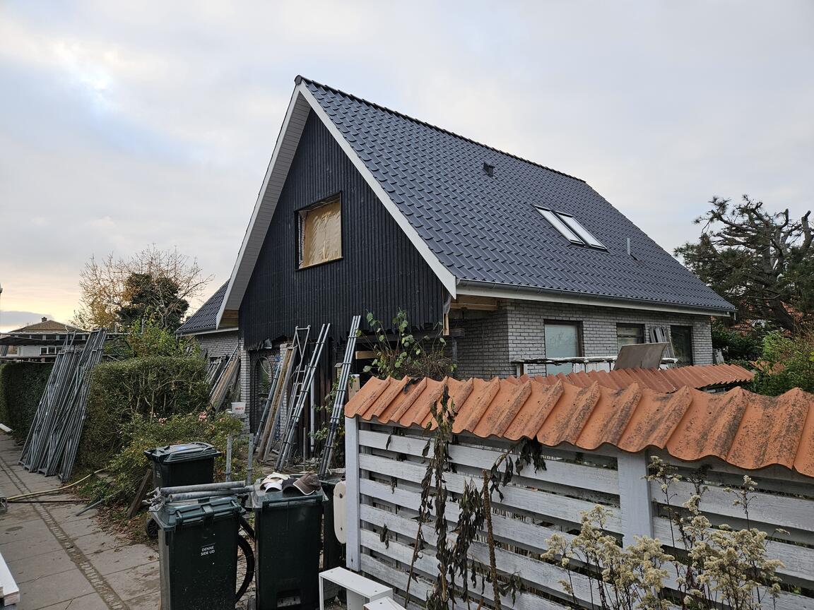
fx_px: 541
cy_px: 305
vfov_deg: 58.9
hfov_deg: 73.9
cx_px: 407
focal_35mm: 23
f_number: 1.8
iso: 64
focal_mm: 5.4
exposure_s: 1/180
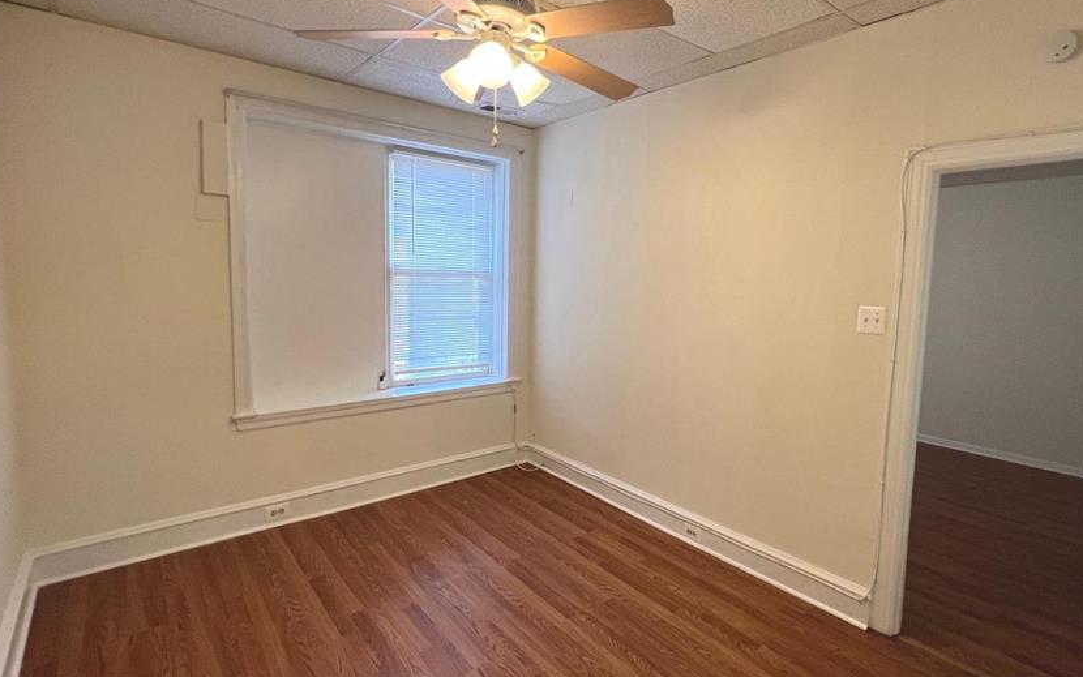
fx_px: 502
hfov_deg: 94.1
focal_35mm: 17
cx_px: 587
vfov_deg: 68.0
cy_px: 325
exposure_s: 1/120
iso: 200
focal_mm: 1.57
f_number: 1.8
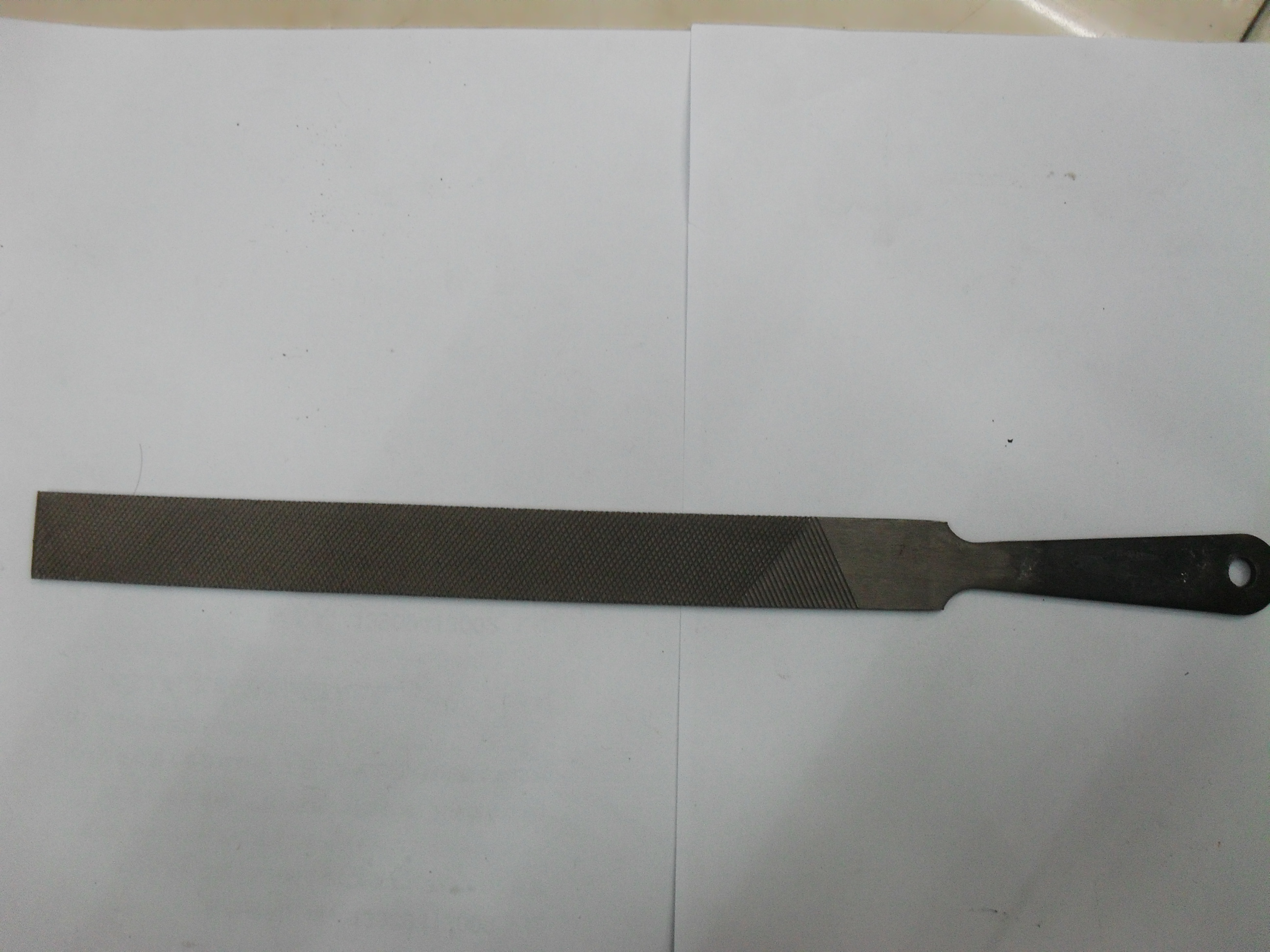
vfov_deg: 40.7
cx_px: 635
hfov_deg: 52.6
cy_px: 476
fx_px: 1284
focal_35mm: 35
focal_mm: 6.2
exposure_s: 1/45
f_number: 2.8
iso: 160
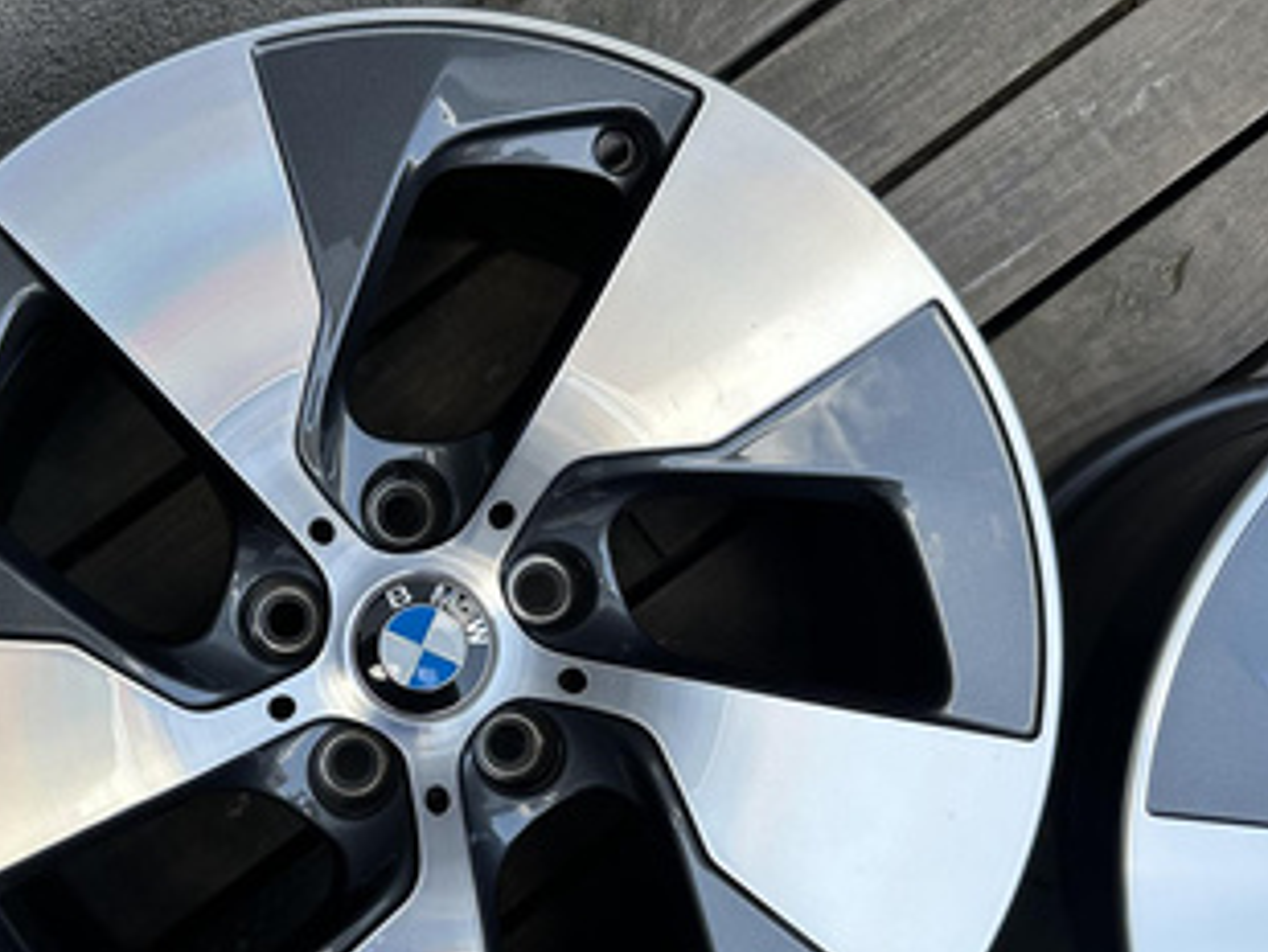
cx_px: 394
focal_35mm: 35
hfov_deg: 51.3
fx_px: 1283
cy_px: 628
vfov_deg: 40.3
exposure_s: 1/785
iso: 80
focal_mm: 6.86
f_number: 1.78
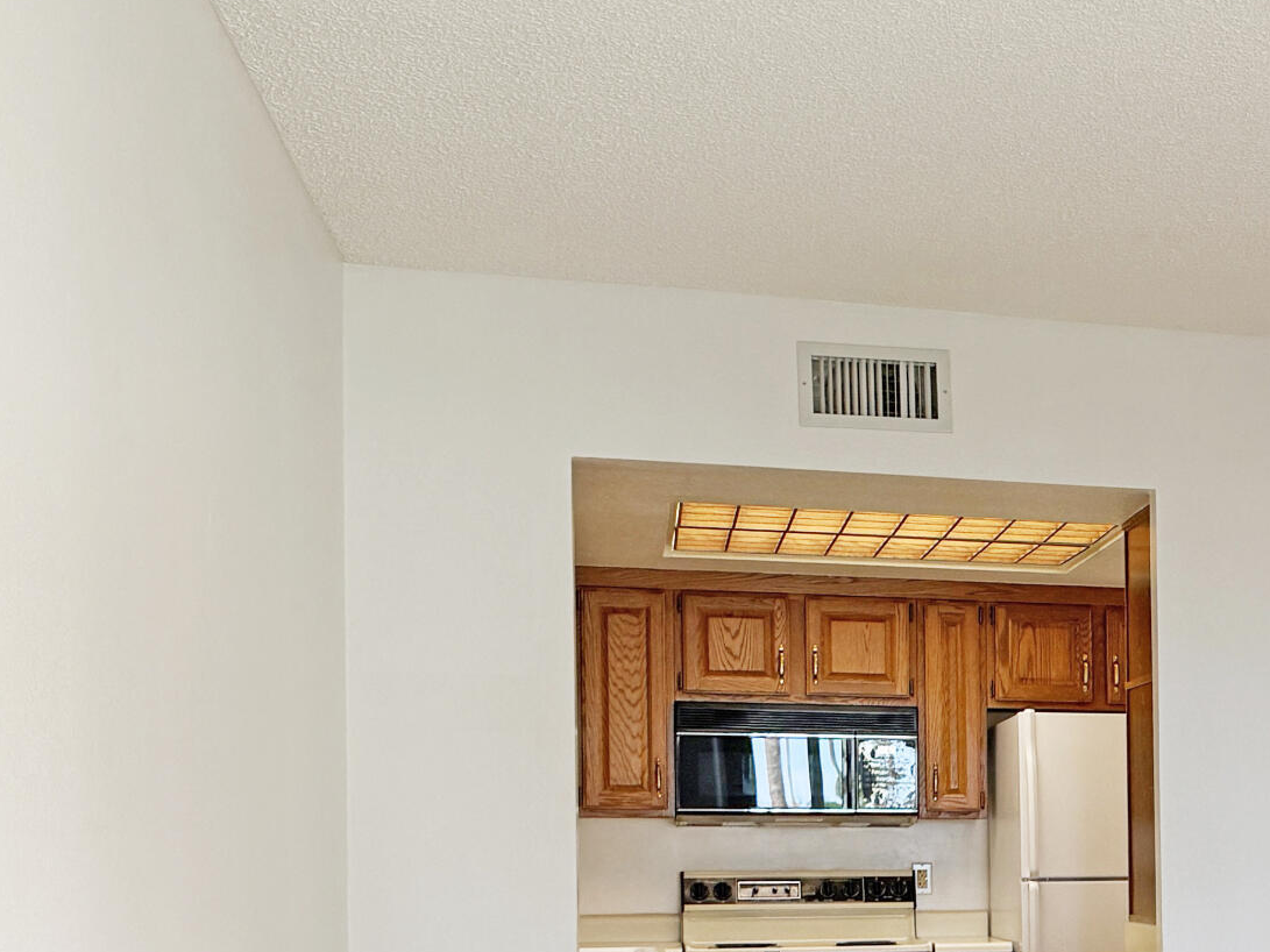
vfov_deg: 21.7
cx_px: 1538
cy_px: 882
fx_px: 2421
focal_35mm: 66
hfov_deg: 26.1
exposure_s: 1/191
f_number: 1.78
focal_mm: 6.76
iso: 200
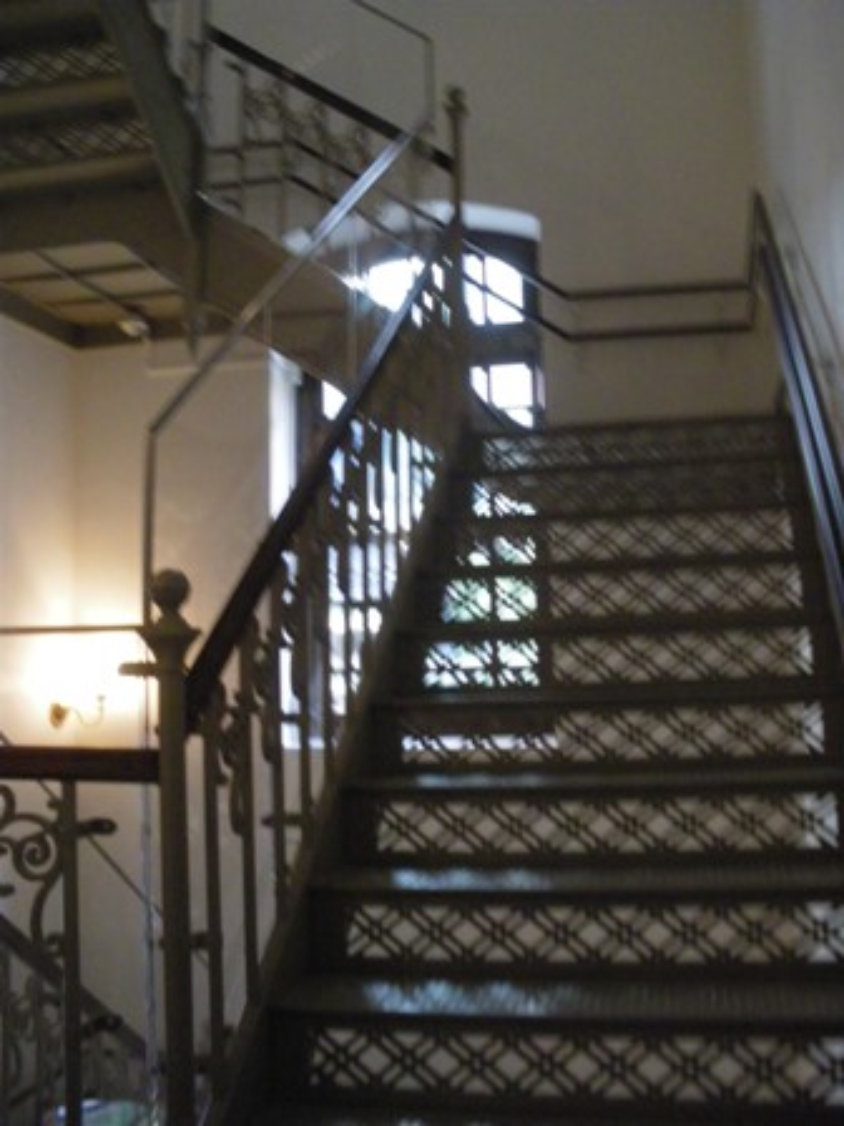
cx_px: 422
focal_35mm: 36
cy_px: 563
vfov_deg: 51.4
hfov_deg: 39.7
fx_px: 1170
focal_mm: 6.3
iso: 800
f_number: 3.5
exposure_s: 1/13
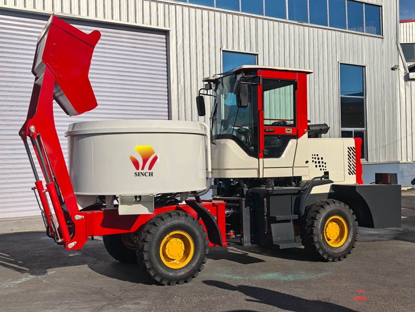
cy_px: 156
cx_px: 208
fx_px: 480
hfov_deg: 46.8
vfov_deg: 36.0
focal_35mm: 40
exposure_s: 1/6289
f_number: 2
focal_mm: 6.98
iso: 50
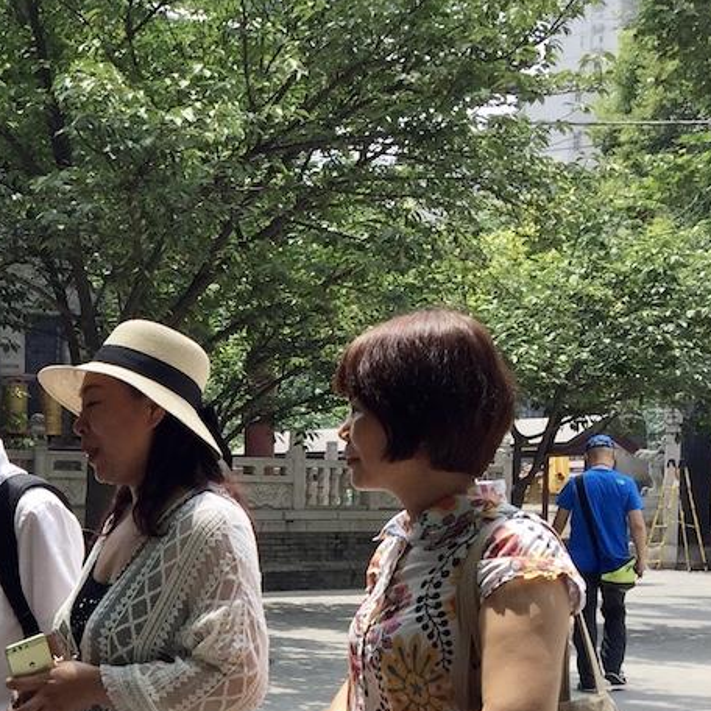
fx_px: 1743
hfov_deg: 21.2
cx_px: -177
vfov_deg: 22.6
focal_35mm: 75
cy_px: 616
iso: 32
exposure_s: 1/732
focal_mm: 4.15
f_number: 2.2
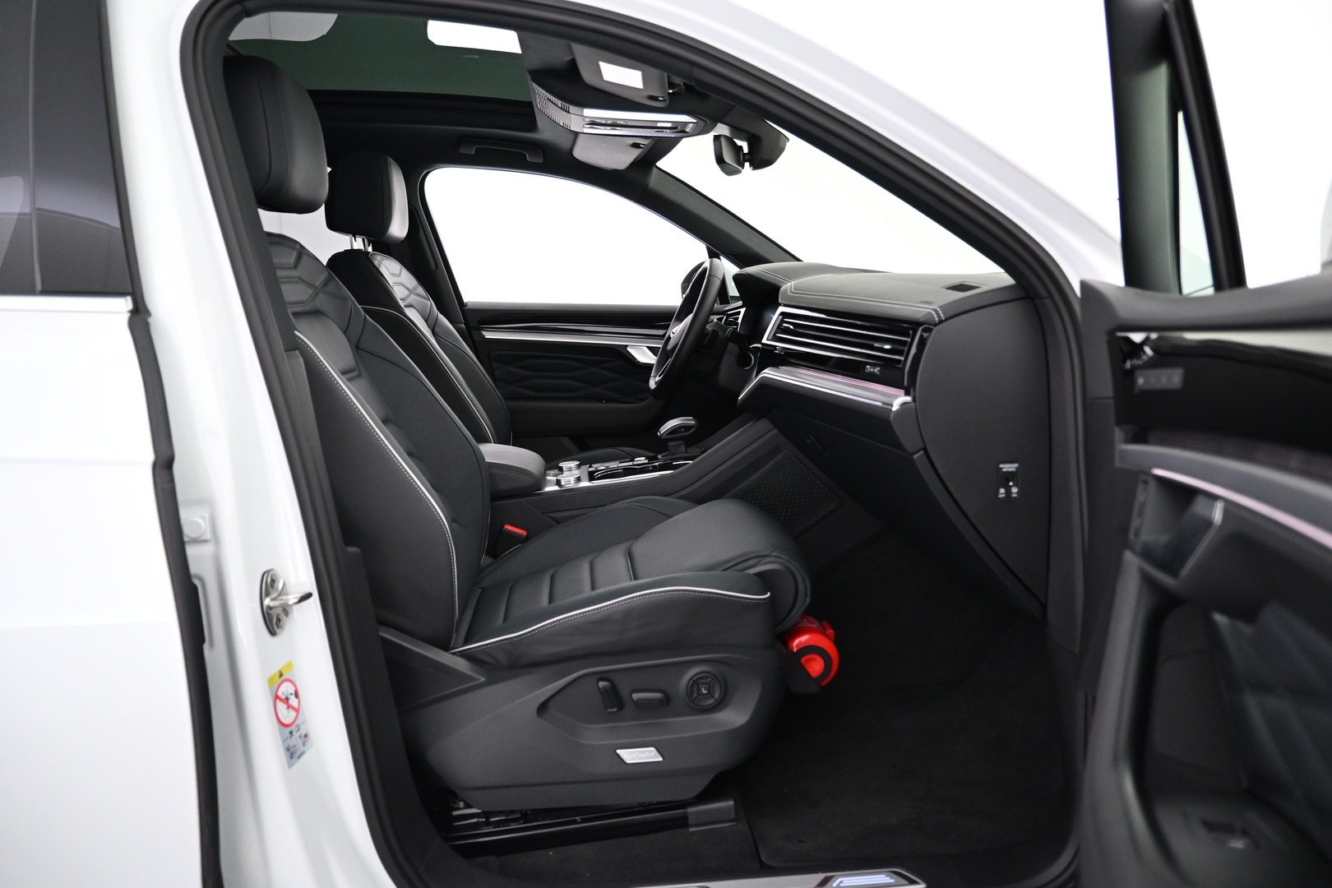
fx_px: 888
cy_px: 444
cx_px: 666
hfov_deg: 73.7
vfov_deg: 53.1
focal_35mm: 24
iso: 1600
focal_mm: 16
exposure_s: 1/40
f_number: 3.5
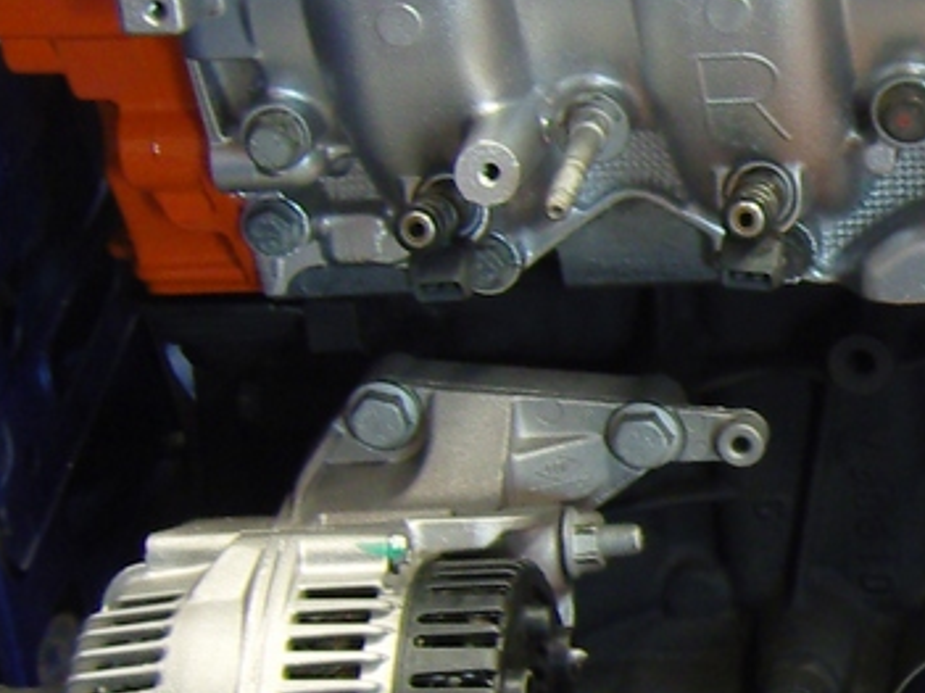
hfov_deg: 14.8
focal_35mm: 124
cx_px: 1357
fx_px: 3312
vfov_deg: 11.9
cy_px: 427
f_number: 2.8
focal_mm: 7.3
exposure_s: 1/20
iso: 200
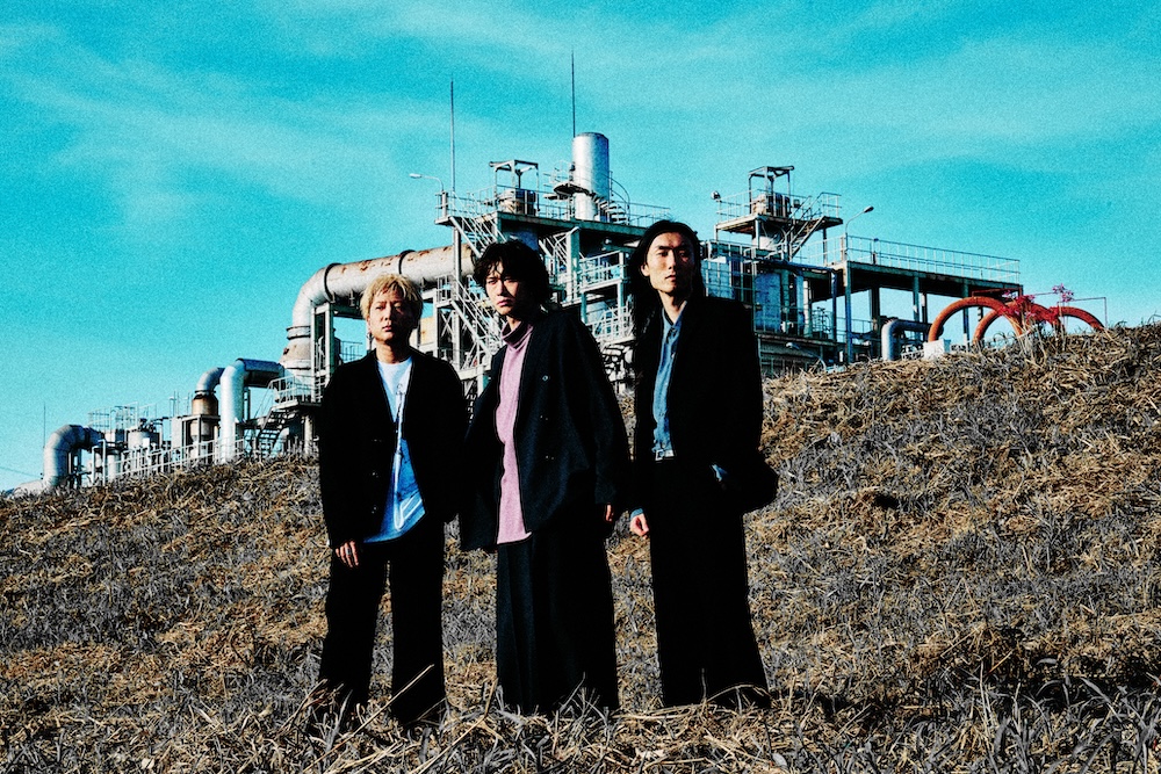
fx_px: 2548
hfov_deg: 25.7
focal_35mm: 79
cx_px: 580
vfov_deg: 17.3
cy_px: 387
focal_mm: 79
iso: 400
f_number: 18
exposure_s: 1/200
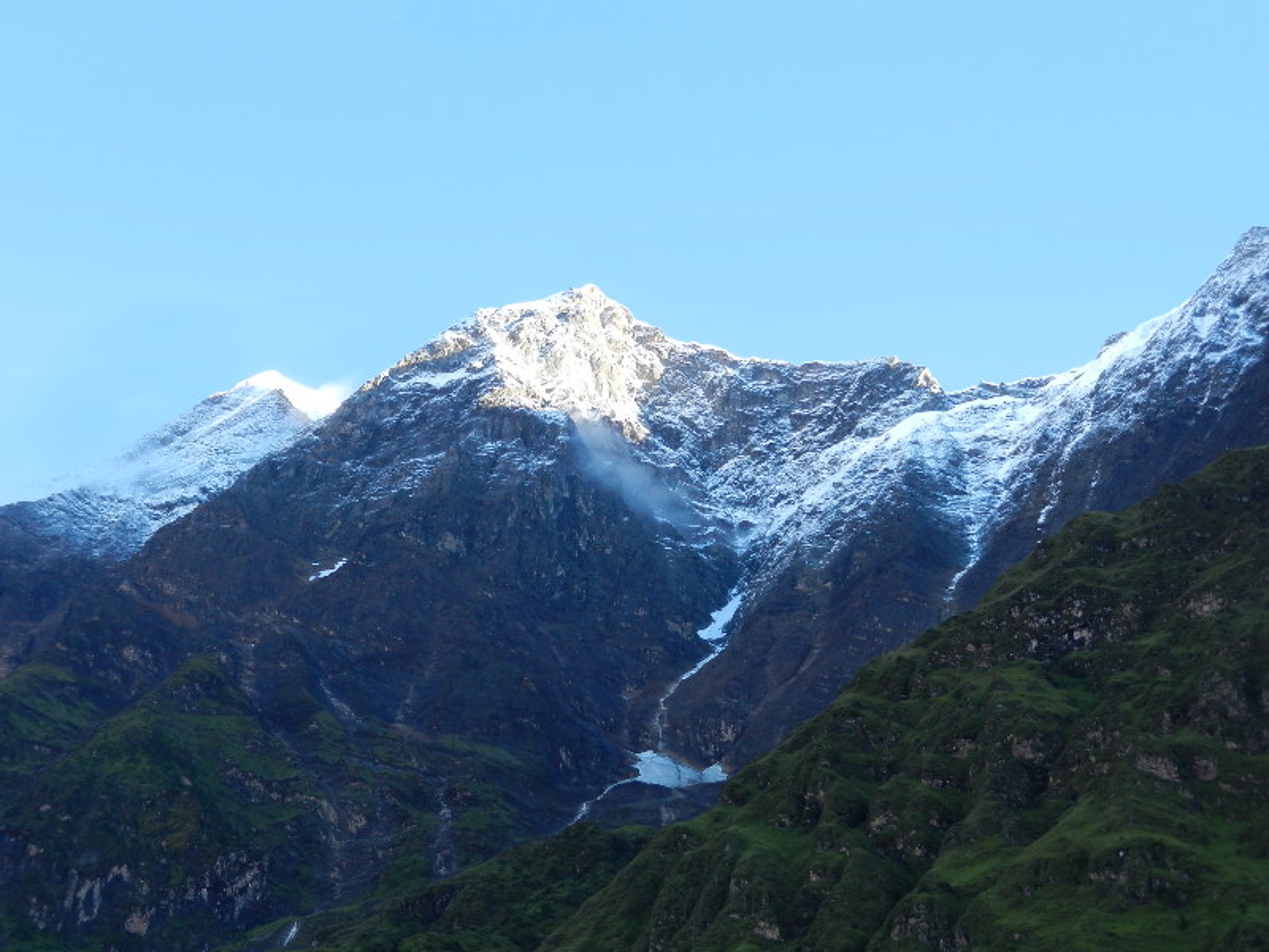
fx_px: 2200
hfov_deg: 32.2
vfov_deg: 24.4
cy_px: 476
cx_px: 634
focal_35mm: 60
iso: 160
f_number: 4.5
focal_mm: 10.9
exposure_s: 1/80
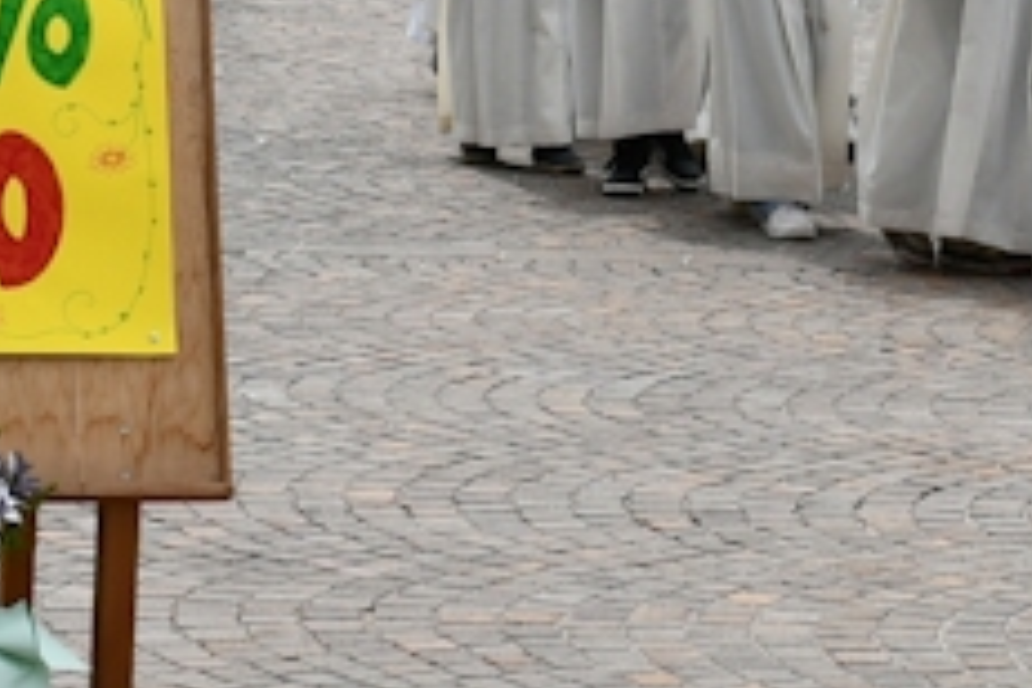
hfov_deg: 14.9
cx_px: 1081
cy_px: -20
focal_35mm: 135
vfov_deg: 10.1
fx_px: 3870
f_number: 9
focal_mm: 26
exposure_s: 1/320
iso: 100
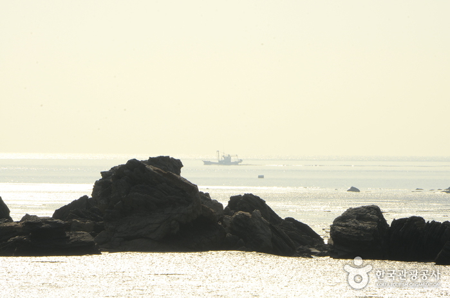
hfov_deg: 6.9
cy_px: 149
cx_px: 225
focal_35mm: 300
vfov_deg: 4.6
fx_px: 3742
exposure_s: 1/160
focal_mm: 200
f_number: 22
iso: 200
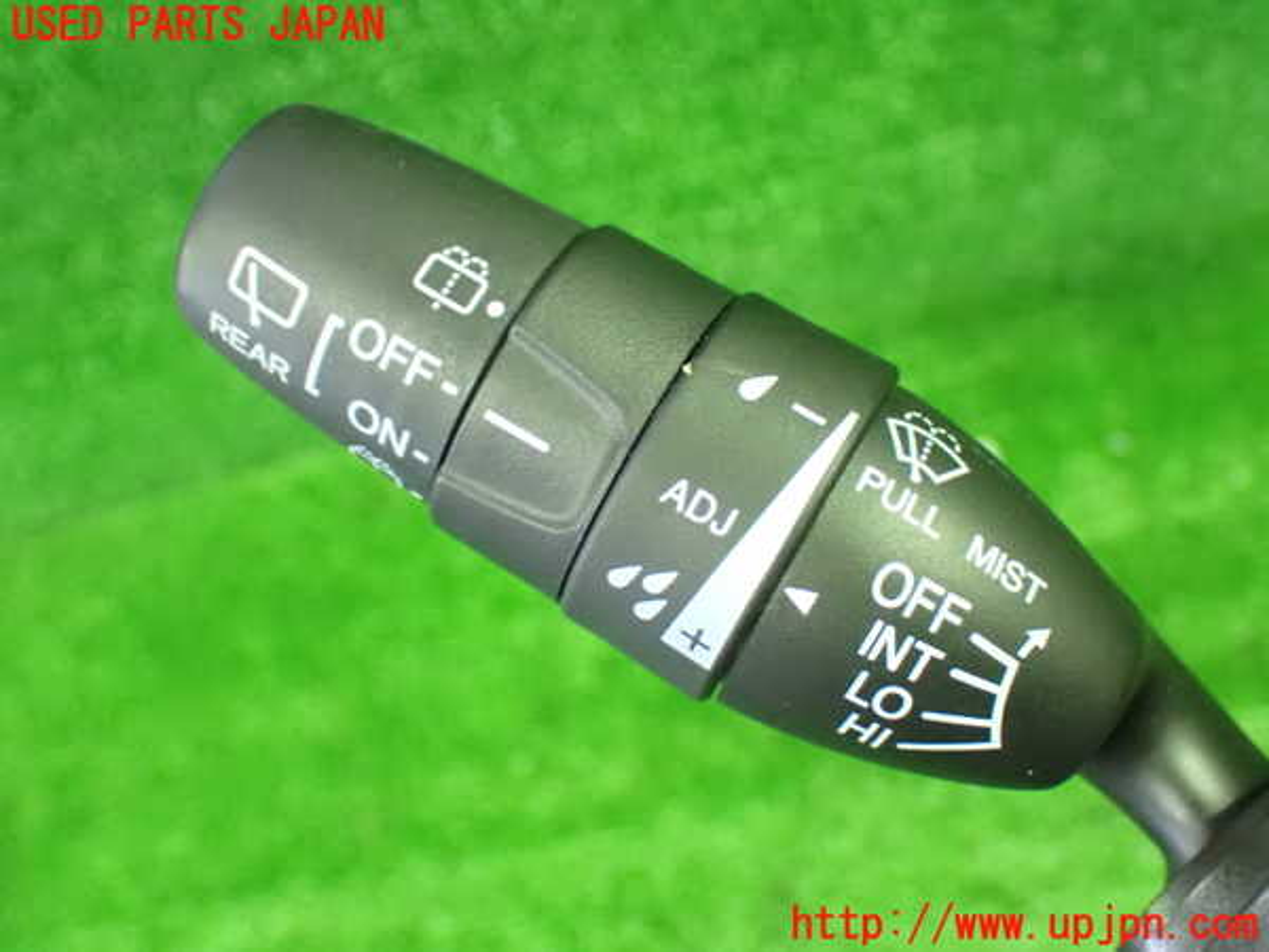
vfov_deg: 30.9
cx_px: 634
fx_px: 1723
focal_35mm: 47
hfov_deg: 40.4
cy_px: 476
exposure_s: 1/25
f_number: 3.1
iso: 1600
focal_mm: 8.4
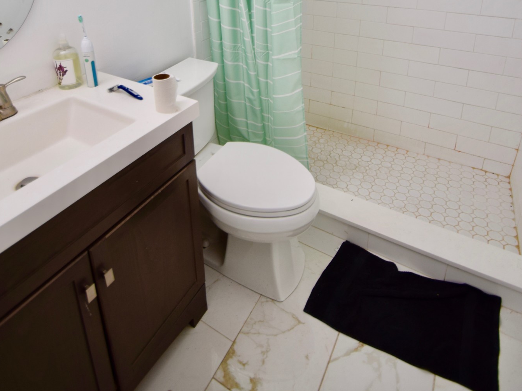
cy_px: 36
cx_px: 257
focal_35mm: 22
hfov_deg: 76.4
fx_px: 332
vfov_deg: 53.2
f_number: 4.5
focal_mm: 10
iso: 400
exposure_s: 1/80
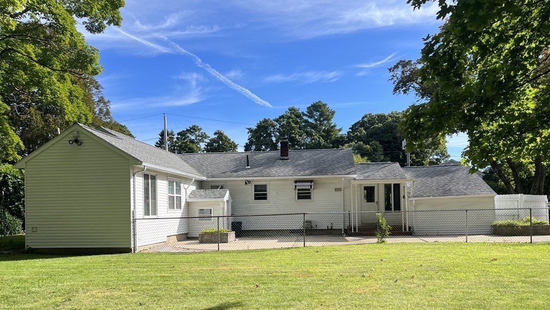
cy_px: 204
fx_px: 423
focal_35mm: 29
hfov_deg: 66.1
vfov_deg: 39.8
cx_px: 278
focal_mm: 5.1
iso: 50
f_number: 1.6
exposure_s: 1/2179
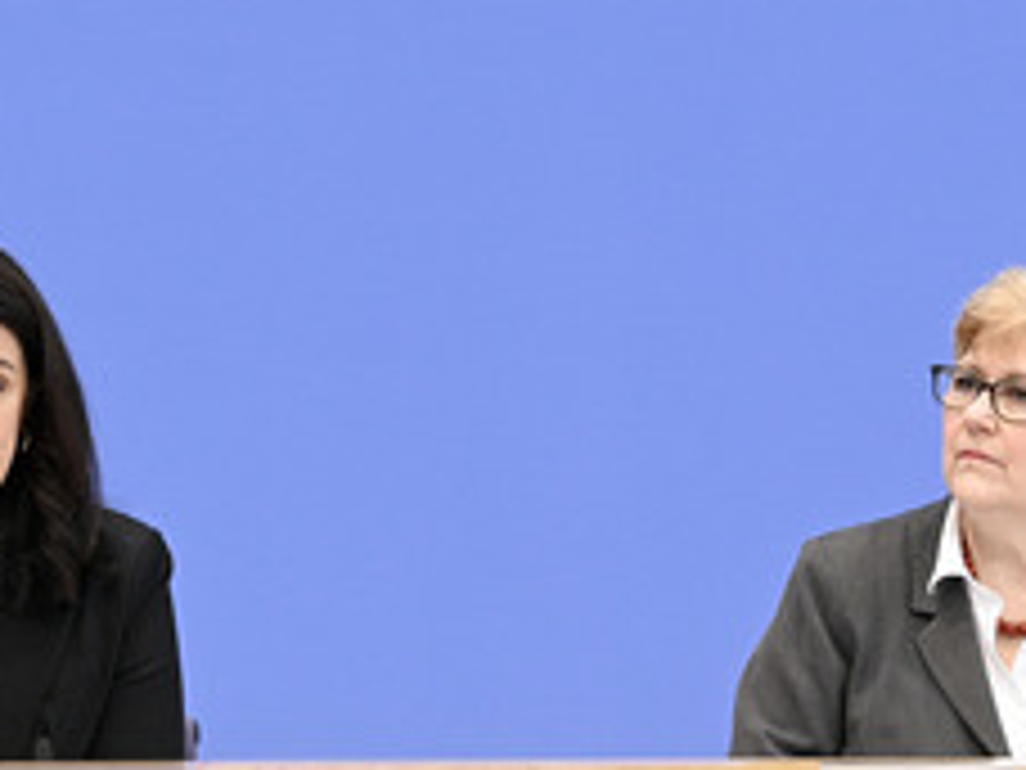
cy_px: 536
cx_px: 479
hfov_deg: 5.2
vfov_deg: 3.9
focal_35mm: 380
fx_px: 11263
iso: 4000
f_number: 5.6
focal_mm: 200
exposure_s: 1/400
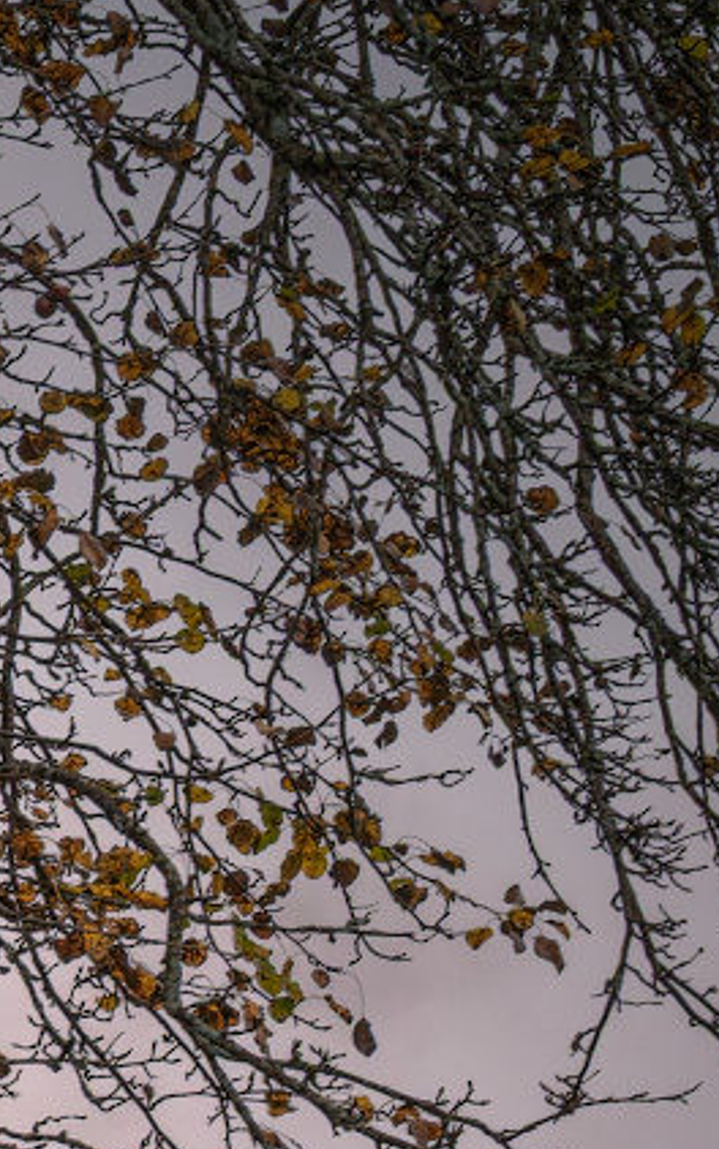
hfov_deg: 3.6
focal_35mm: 348
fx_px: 10903
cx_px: -1833
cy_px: 1685
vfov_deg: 6.0
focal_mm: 50
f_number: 11
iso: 500
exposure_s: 1/75
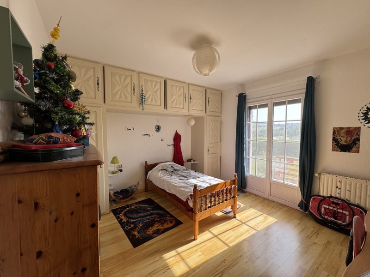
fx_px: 150
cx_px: 185
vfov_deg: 85.7
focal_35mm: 14
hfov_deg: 102.1
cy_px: 138
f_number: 2.2
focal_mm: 2.22
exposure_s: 1/154
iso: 40
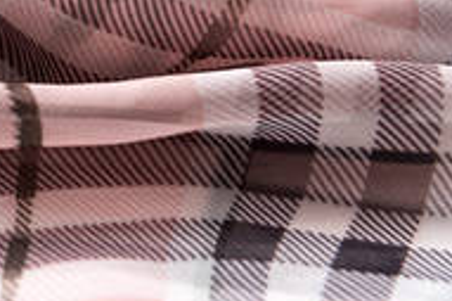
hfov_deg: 7.2
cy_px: -28
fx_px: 3550
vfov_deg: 4.8
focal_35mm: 283
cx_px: -71
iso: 100
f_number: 8
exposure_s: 1/160
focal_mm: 120
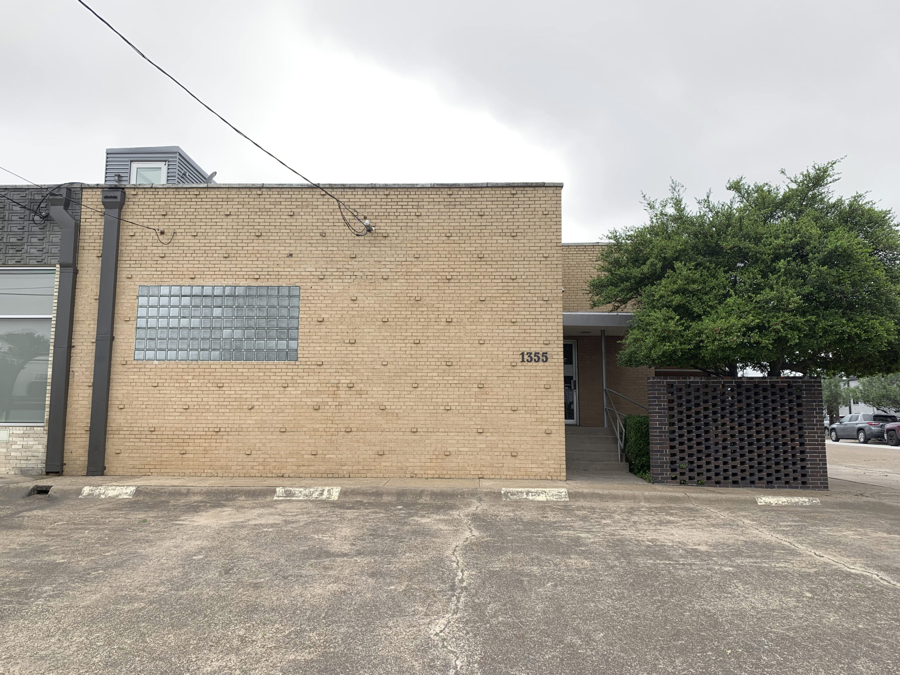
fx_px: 676
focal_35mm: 26
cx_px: 450
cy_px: 338
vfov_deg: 53.1
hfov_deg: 67.3
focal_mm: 4.25
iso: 25
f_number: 1.8
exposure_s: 1/163
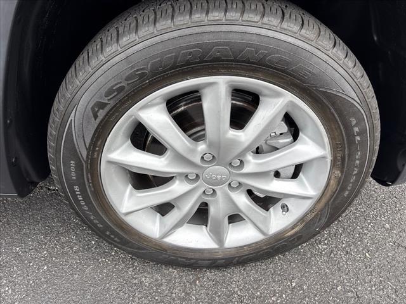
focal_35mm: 26
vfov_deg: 53.1
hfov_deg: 67.3
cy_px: 152
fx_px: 305
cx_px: 203
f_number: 1.6
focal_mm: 5.96
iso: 40
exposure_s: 1/204
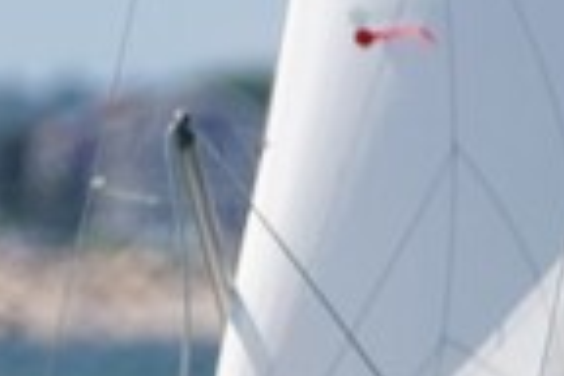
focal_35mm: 3229
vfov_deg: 0.4
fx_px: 50584
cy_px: 742
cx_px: 732
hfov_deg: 0.6
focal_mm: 388
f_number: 6.3
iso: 320
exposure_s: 1/1600
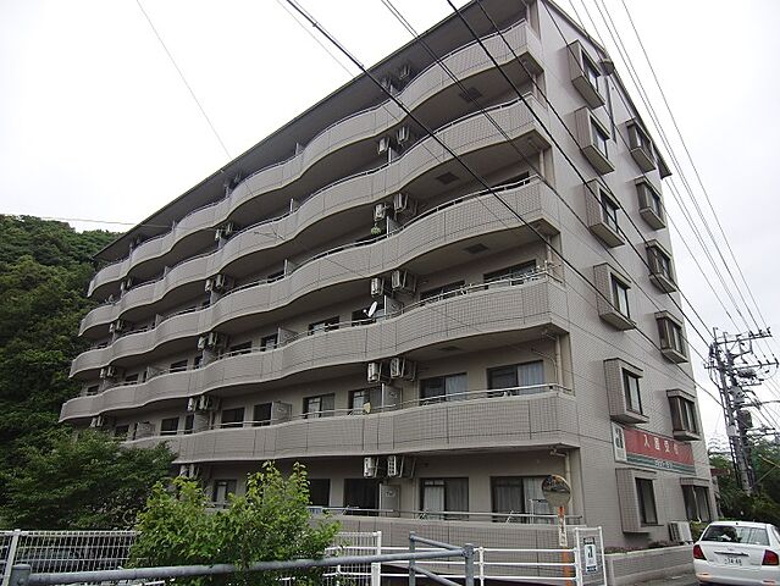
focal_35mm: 24
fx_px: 541
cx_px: 390
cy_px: 293
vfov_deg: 56.9
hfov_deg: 71.6
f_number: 3.2
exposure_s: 1/125
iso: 100
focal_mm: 4.3
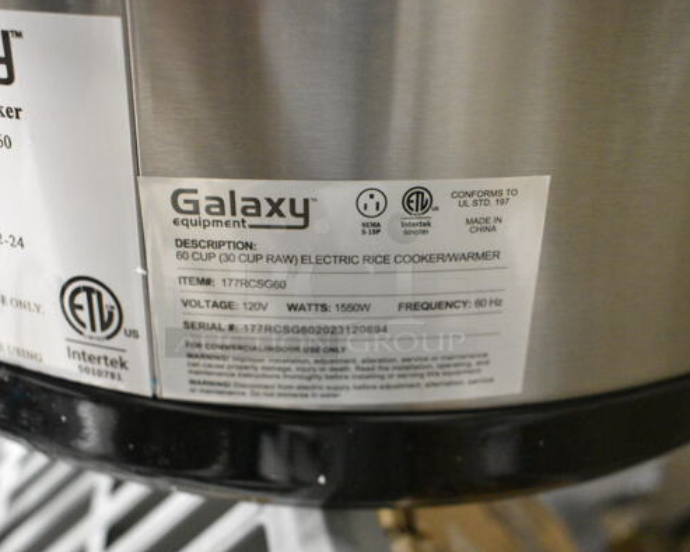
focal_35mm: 37
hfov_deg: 49.5
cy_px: 284
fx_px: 747
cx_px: 322
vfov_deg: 40.6
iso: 6400
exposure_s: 1/100
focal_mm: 21
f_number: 5
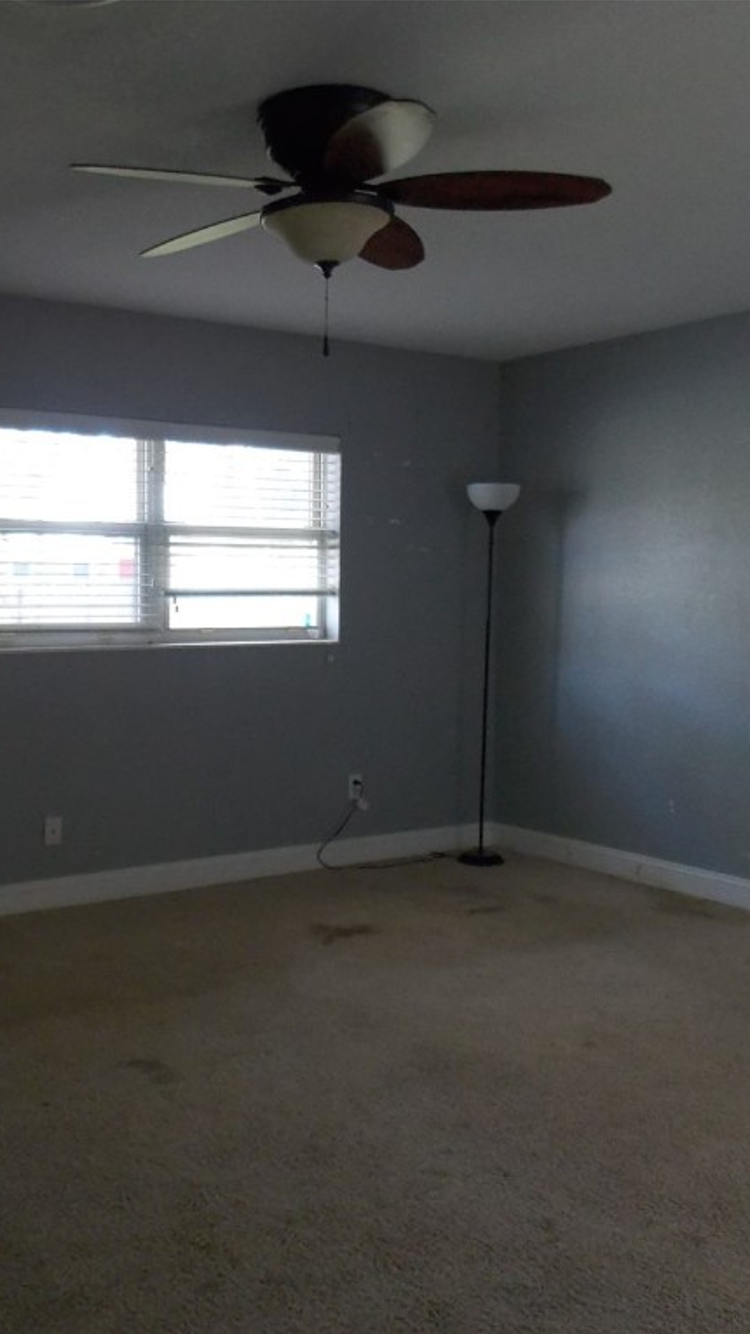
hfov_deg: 33.1
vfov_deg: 56.6
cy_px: 668
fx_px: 1238
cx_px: 199
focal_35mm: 35
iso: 250
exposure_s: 1/30
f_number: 3.1
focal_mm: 4.3
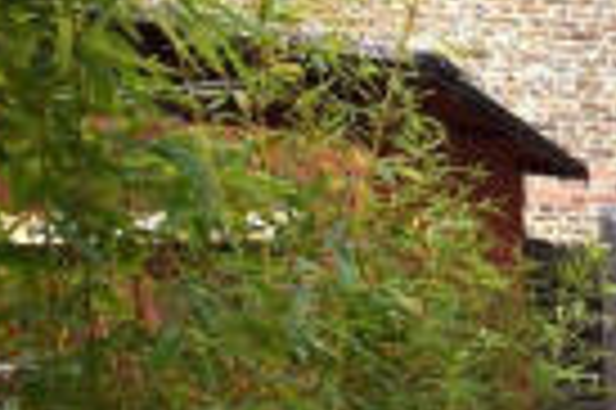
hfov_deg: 23.9
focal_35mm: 52
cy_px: 421
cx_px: 1043
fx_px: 889
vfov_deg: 24.6
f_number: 6.3
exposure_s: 1/160
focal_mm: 10
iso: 100
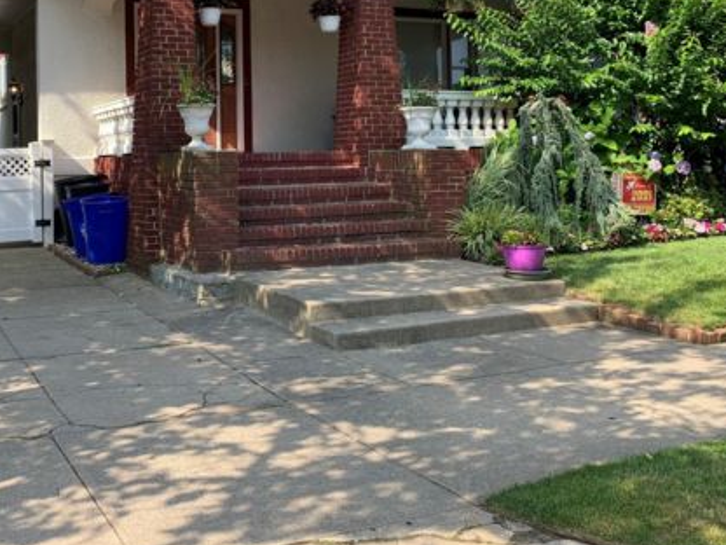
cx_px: 222
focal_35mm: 40
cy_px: 148
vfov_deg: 35.3
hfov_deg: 45.8
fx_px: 839
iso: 25
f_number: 1.8
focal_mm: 4.25
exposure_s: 1/601
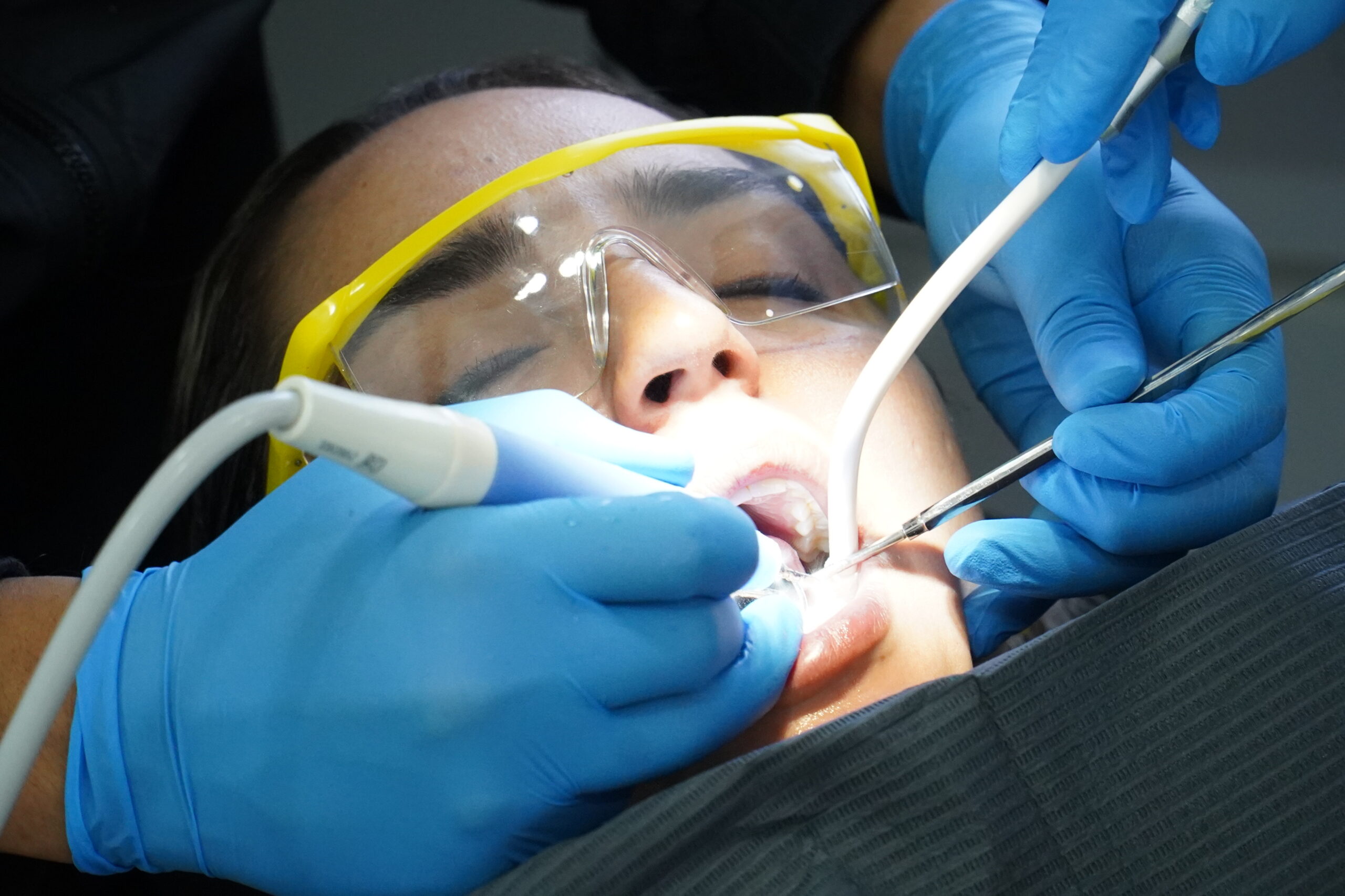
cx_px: 672
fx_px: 5866
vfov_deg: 8.7
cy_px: 448
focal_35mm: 157
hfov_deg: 13.1
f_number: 5.6
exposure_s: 1/250
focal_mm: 105
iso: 5000
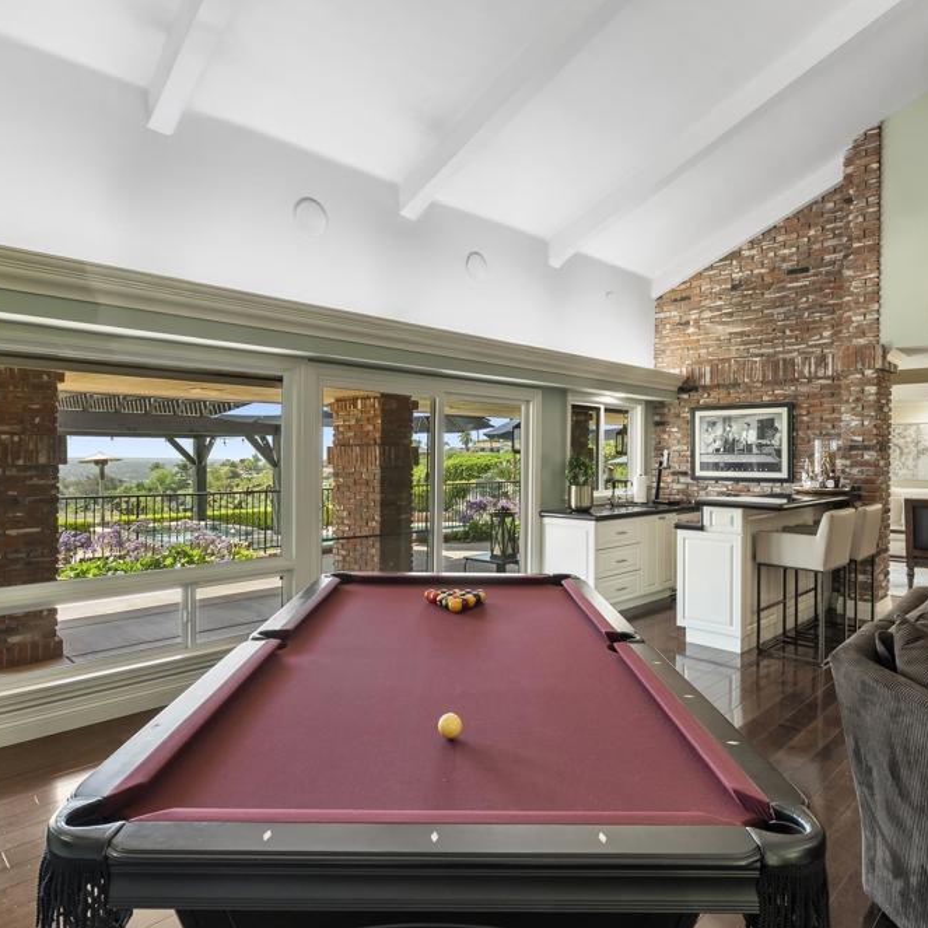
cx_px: 454
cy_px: 466
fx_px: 637
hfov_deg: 72.1
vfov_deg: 72.1
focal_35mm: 21
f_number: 8
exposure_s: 1/2.5
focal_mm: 16
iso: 500
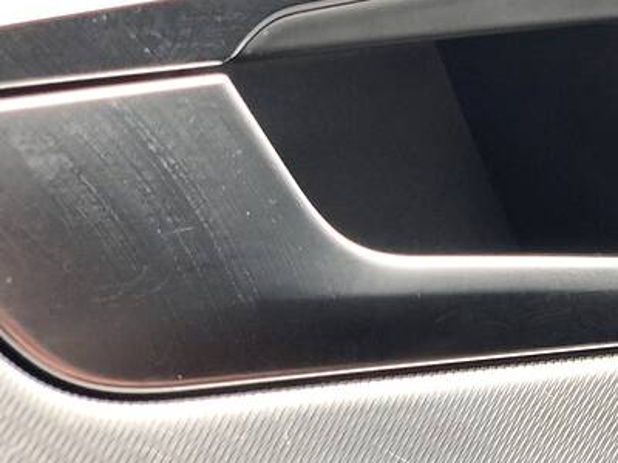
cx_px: 593
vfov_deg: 14.2
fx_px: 1857
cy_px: 140
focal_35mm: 104
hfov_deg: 18.5
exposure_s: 1/60
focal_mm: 6
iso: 80
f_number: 2.4
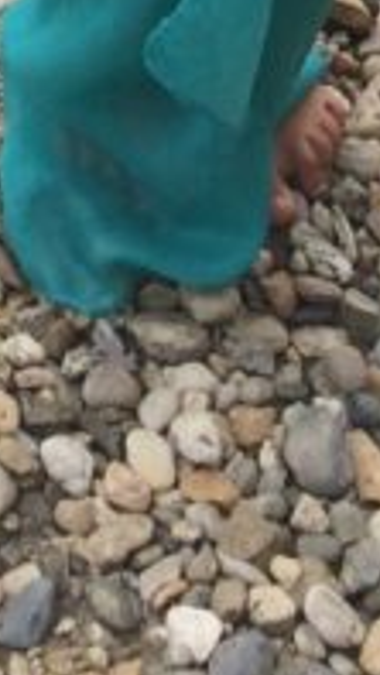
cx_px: -407
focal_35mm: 171
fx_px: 3059
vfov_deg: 10.2
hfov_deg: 6.8
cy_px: -1143
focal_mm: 4.15
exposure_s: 1/651
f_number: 2.2
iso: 32
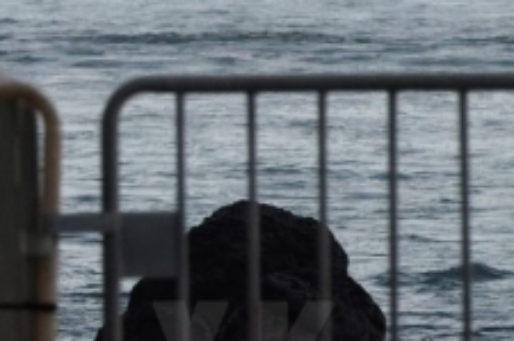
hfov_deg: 1.9
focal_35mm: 1069
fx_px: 15231
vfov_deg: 1.3
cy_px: 11
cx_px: -263
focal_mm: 200
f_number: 8
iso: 400
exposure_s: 1/250
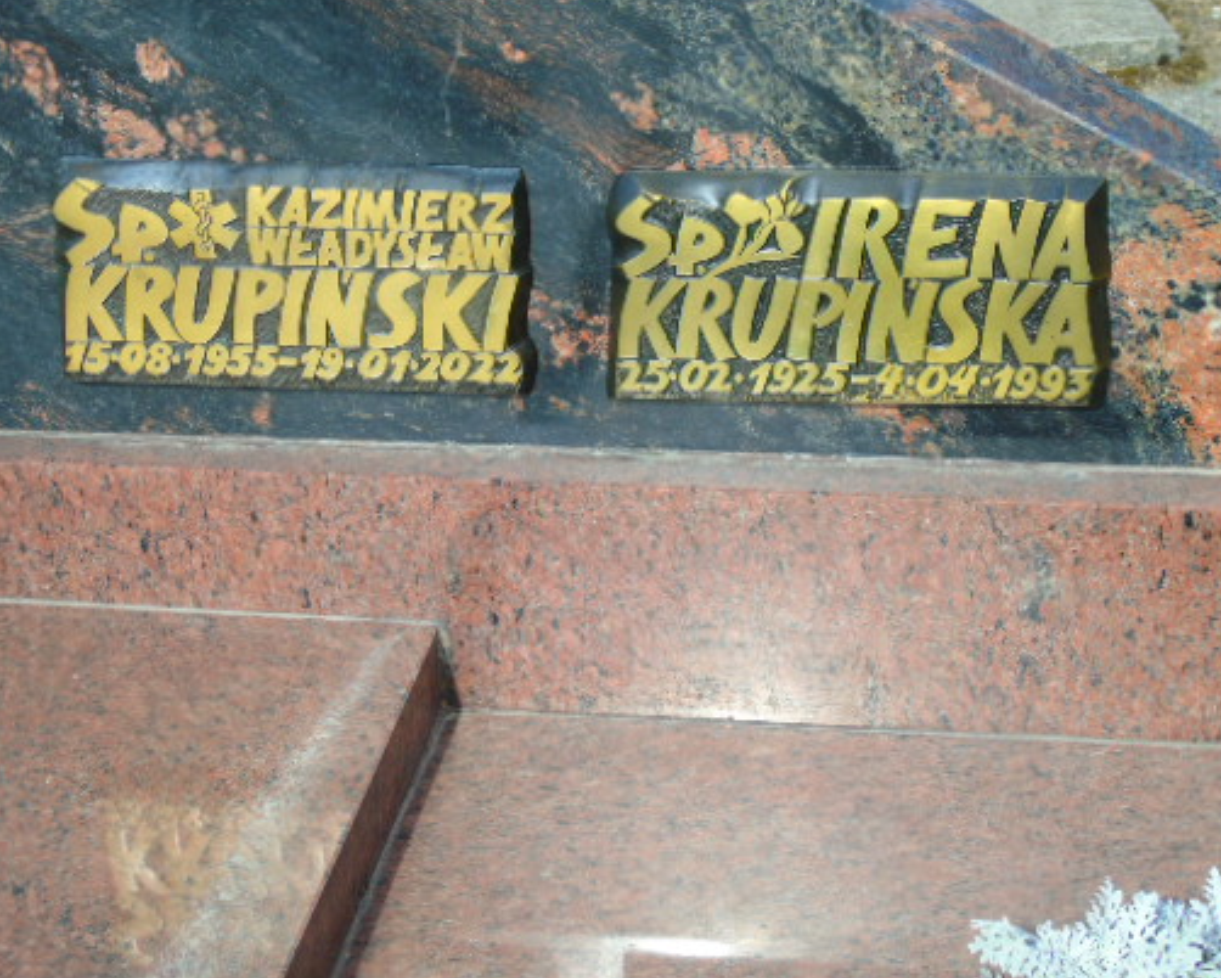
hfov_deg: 18.8
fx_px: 3687
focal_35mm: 102
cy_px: 433
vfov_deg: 15.1
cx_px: 598
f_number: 4.1
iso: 80
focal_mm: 15
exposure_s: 1/250
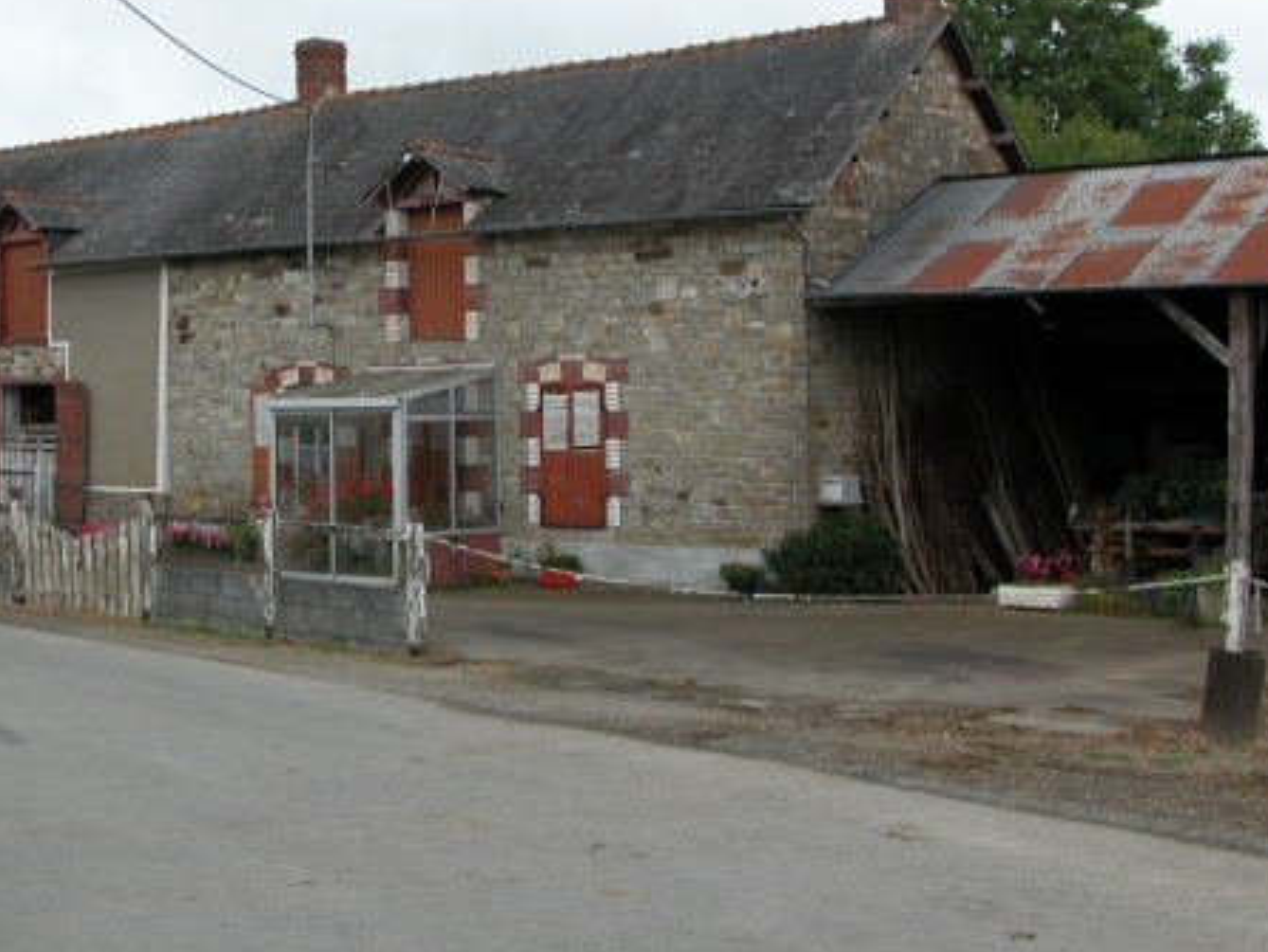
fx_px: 2016
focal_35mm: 55
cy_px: 298
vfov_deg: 26.4
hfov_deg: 34.4
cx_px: 370
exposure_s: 1/186
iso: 100
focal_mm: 9.2
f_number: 5
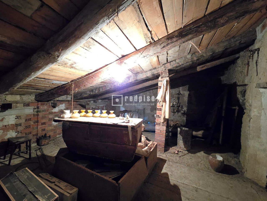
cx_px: 134
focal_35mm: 13
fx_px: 100
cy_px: 100
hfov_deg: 106.2
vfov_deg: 89.9
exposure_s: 1/20
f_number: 2.2
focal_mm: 2.2
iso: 3200
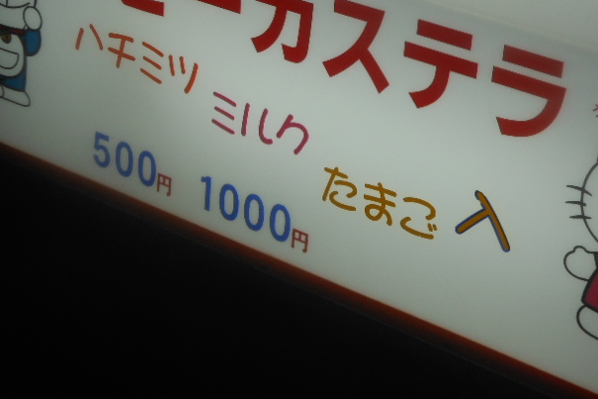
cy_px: 85
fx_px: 1461
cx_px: 317
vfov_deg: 15.4
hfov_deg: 23.1
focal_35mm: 88
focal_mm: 8.9
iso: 80
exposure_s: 1/125
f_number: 4
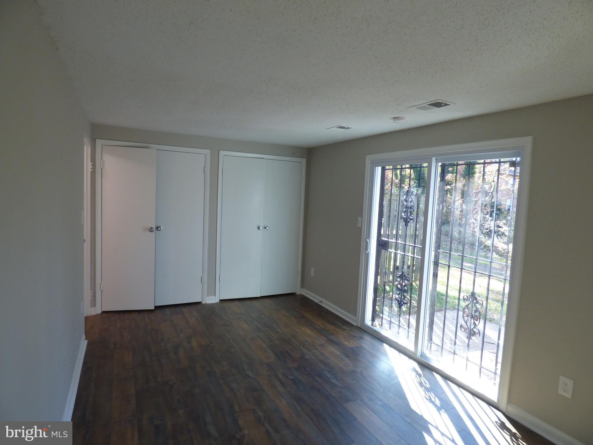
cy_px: 222
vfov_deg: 66.0
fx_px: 343
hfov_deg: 81.7
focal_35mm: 20
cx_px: 296
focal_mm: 3.58
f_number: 2.8
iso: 160
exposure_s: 1/60
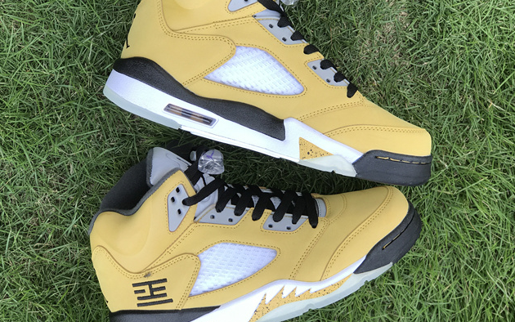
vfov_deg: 18.4
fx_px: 997
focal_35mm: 71
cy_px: 148
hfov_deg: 29.0
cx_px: 273
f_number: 2.8
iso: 20
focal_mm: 6.6
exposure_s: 1/116
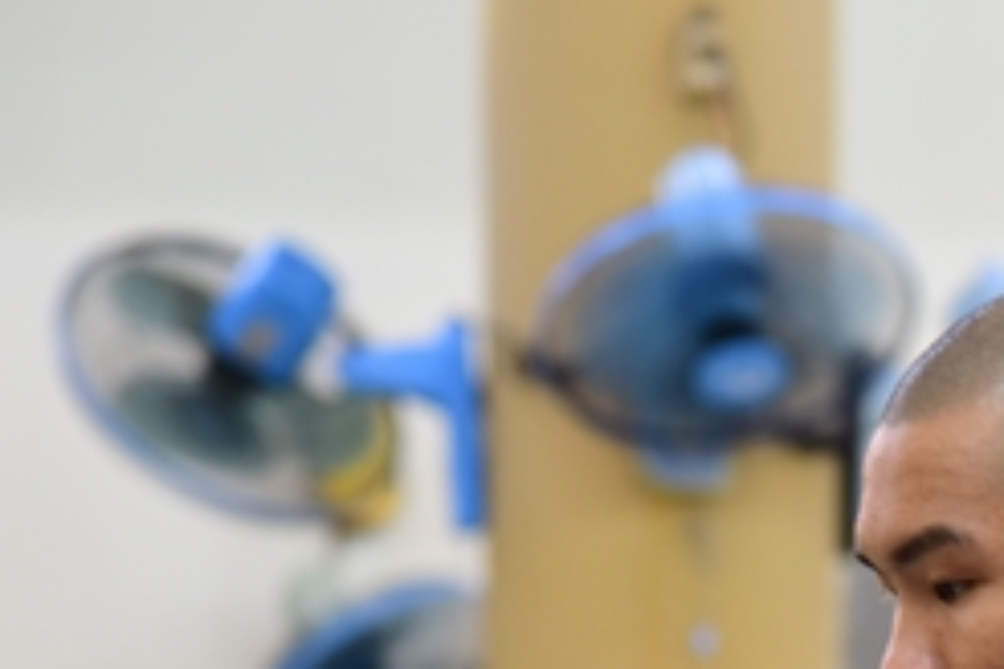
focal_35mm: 317
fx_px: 8840
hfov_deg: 6.5
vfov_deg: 4.3
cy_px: 816
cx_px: 971
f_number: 4.5
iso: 1600
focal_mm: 120
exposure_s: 1/40
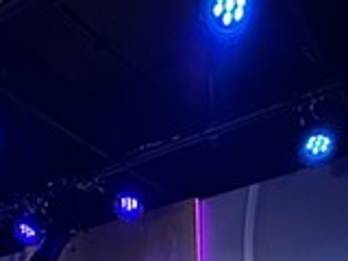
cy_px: 505
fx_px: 563
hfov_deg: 34.2
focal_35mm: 56
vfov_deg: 18.5
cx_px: 133
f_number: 2.2
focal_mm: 2.2
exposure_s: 1/46
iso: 1250
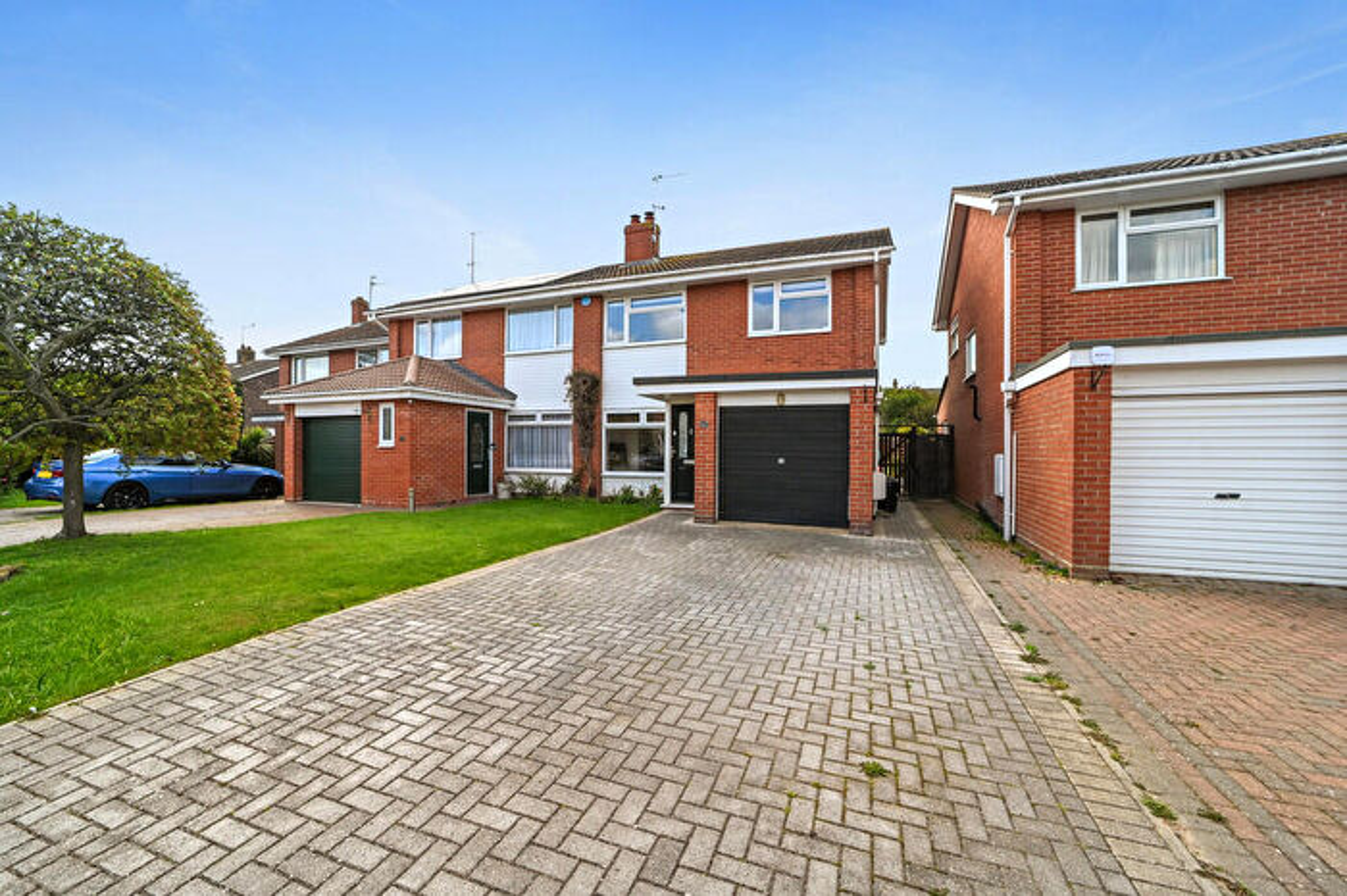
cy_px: 448
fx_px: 524
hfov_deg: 104.3
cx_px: 674
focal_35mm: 14
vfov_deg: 81.2
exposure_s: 1/800
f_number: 8
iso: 500
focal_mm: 14
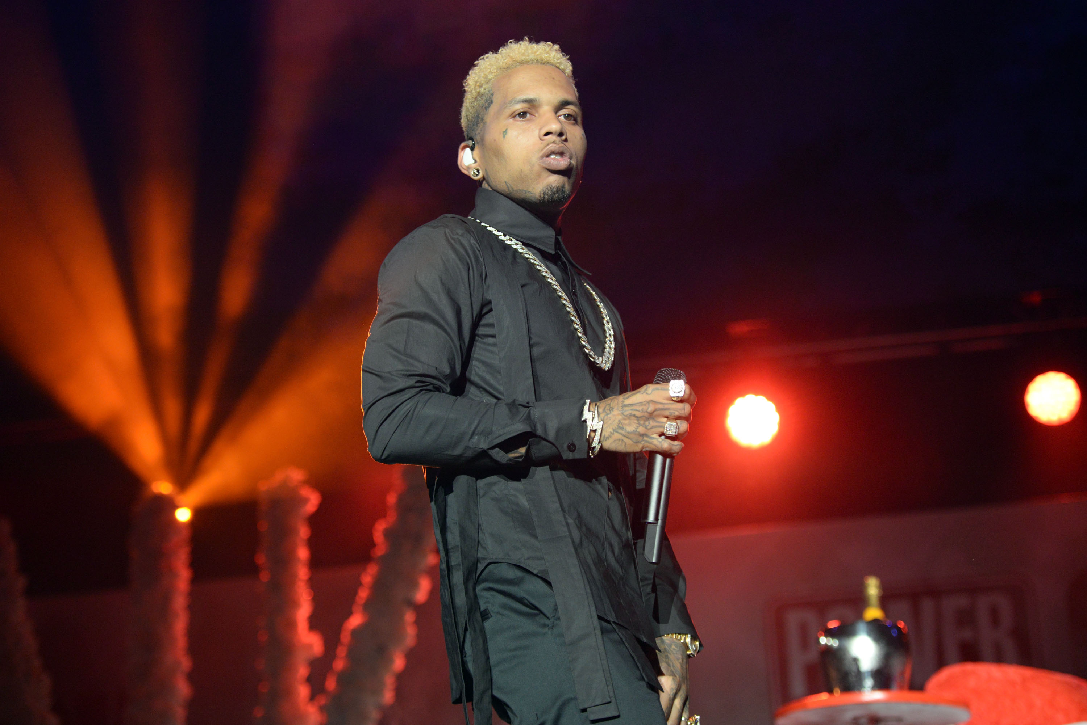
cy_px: 362
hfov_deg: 25.4
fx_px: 2416
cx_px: 544
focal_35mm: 80
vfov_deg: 17.1
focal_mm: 80
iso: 2500
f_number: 3.5
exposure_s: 1/1000
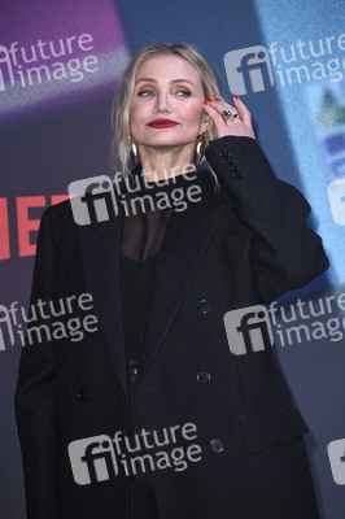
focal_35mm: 160
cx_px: 172
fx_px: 2304
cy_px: 260
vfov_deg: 12.8
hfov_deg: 8.6
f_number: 5.6
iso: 1000
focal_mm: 160
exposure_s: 1/250
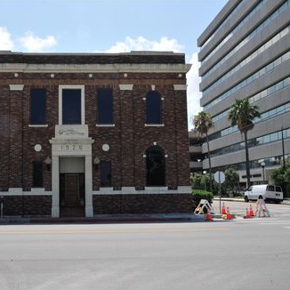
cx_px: 90
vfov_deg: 42.8
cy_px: 147
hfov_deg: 42.1
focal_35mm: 39
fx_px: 370
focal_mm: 20
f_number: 11
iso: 320
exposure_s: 1/500
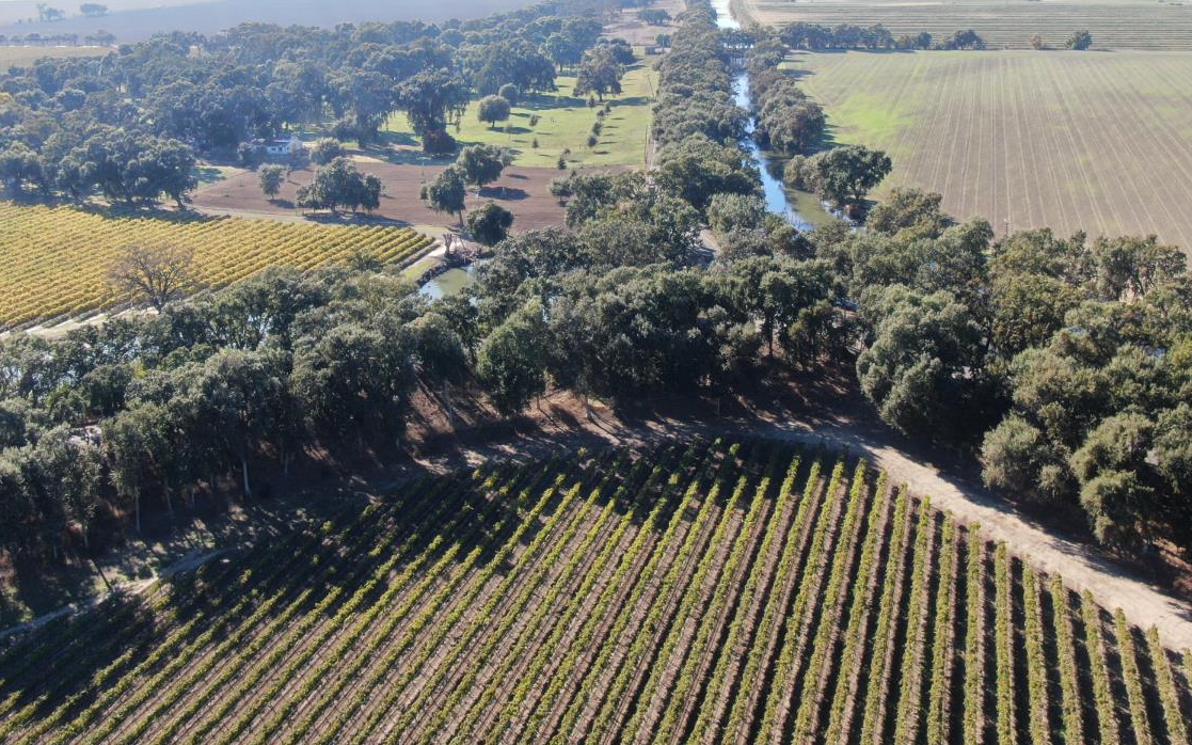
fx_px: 1202
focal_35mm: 37
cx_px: 618
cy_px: 172
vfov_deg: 33.6
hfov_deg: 52.7
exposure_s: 1/500
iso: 110
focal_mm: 4.58
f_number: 2.9
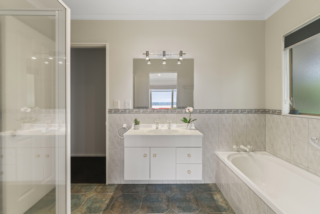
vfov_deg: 74.5
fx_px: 140
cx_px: 160
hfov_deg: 97.4
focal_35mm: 16
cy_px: 107
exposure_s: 1/30
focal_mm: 15.8
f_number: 9
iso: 640
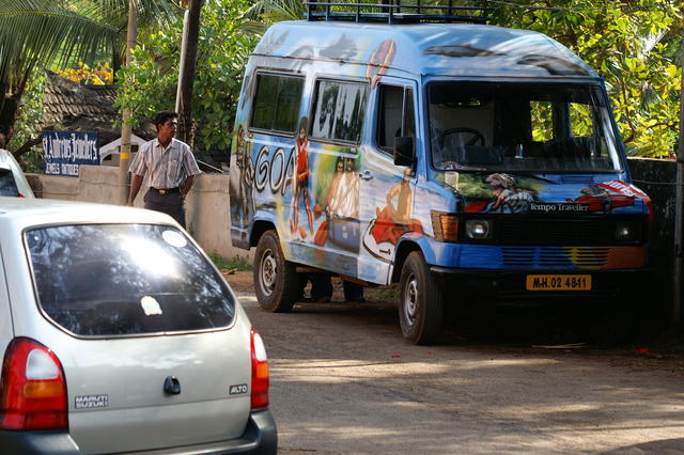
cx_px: 342
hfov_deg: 13.7
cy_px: 228
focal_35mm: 150
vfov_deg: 9.1
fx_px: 2848
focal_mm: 100
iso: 200
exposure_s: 1/200
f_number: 8
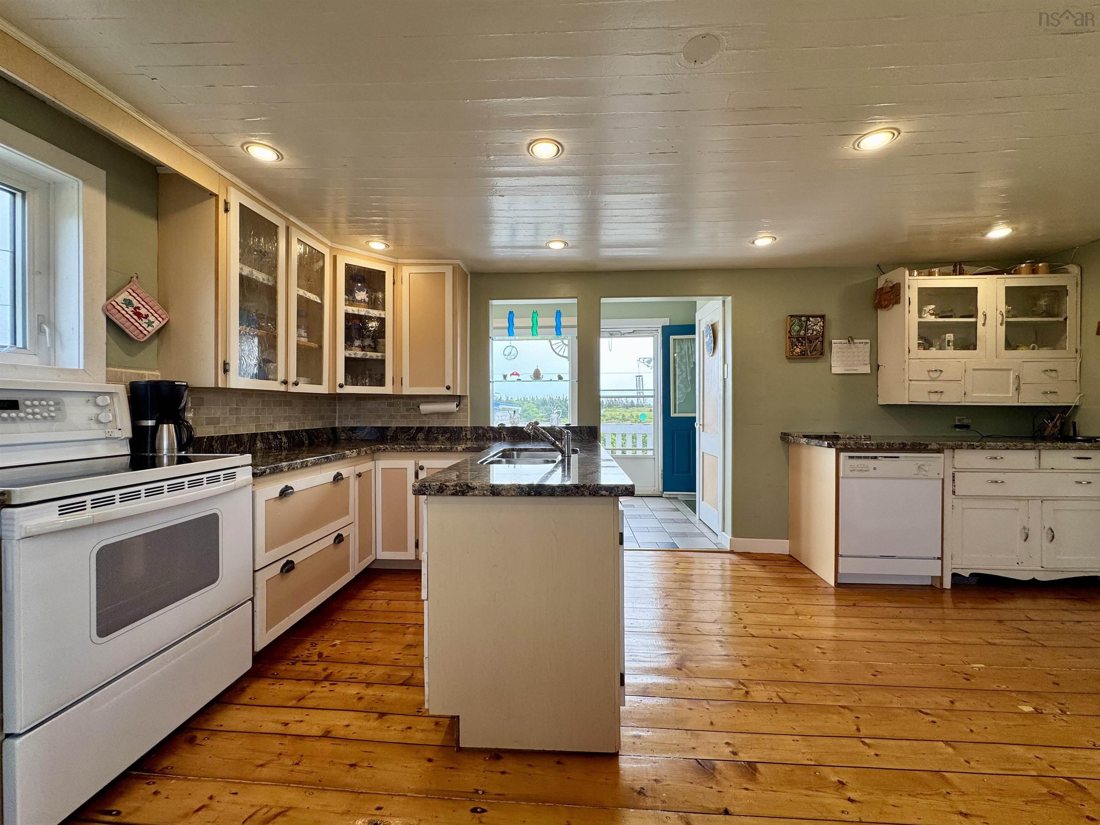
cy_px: 412
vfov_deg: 85.7
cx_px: 550
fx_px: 445
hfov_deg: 102.1
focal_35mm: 14
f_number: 2.2
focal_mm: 2.22
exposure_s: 1/171
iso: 40
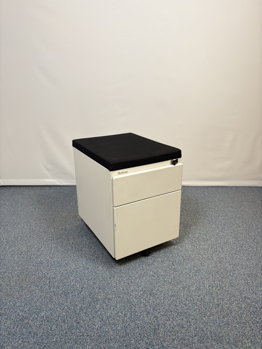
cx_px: 131
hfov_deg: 53.1
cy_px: 174
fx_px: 262
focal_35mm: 26
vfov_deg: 67.3
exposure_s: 1/122
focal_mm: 5.96
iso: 100
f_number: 1.6
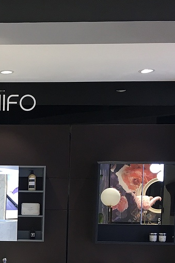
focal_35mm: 76
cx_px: -65
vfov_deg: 25.7
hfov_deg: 16.7
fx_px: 554
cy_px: 243
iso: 25
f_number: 2.2
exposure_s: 1/33
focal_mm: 4.15
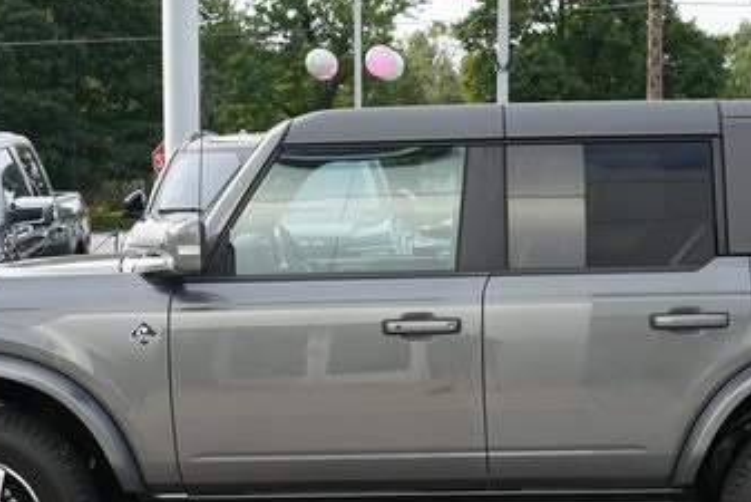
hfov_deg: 21.4
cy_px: 320
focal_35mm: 95
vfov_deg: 14.4
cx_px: 432
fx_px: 1983
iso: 100
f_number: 6.3
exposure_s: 1/200
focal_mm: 50
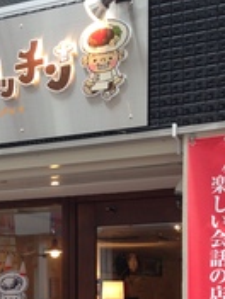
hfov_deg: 19.4
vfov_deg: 24.7
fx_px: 650
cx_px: 34
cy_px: 301
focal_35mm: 75
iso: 50
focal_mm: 4.12
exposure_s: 1/60
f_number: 2.4
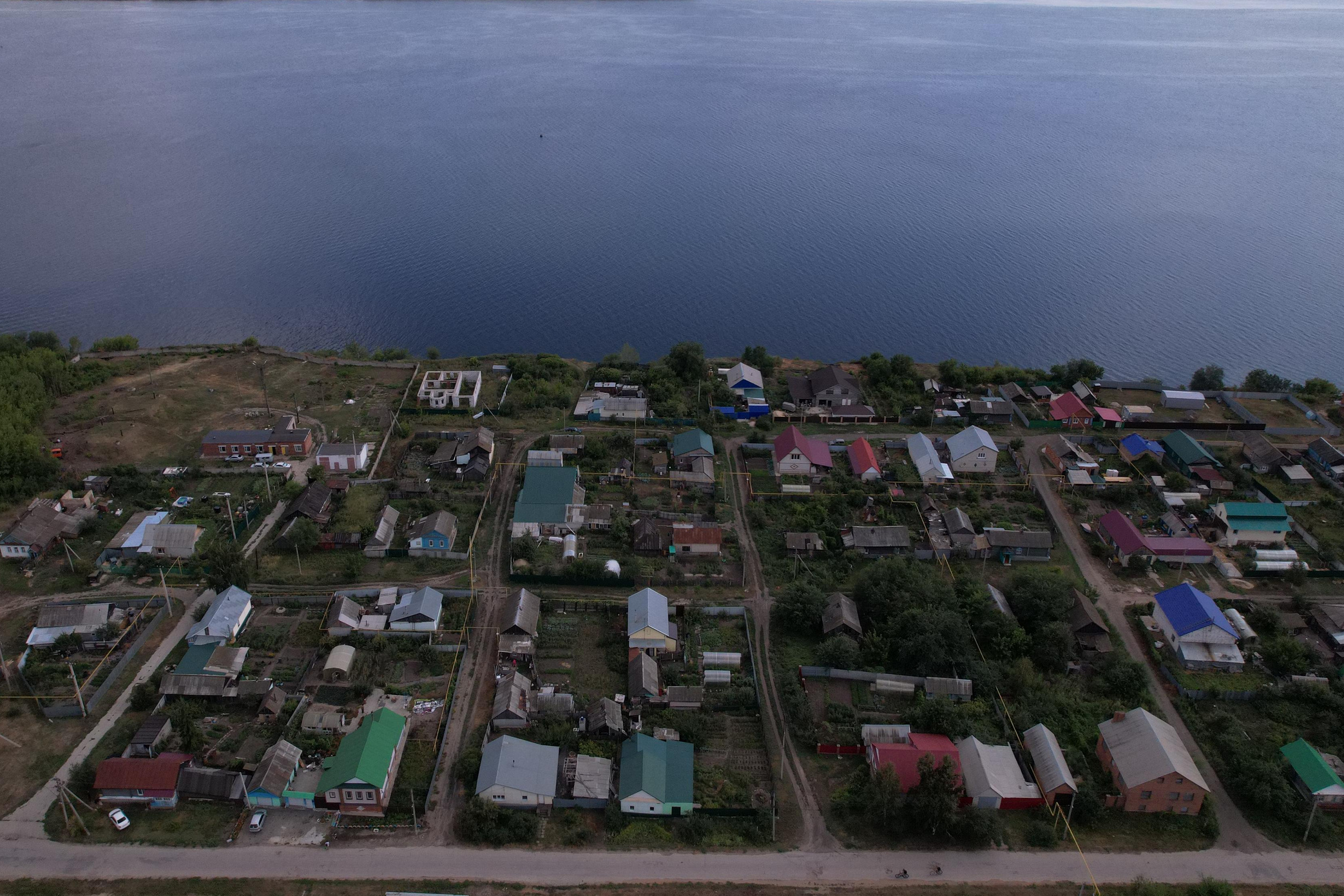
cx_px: 622
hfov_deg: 67.3
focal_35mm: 27
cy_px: 380
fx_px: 1008
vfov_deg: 47.8
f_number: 2.8
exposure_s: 1/240
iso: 400
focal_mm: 8.38
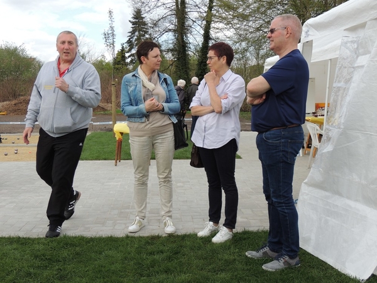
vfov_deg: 33.6
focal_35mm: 43
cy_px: 142
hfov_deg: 43.9
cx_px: 188
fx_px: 468
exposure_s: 1/500
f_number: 3.4
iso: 100
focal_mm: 7.6
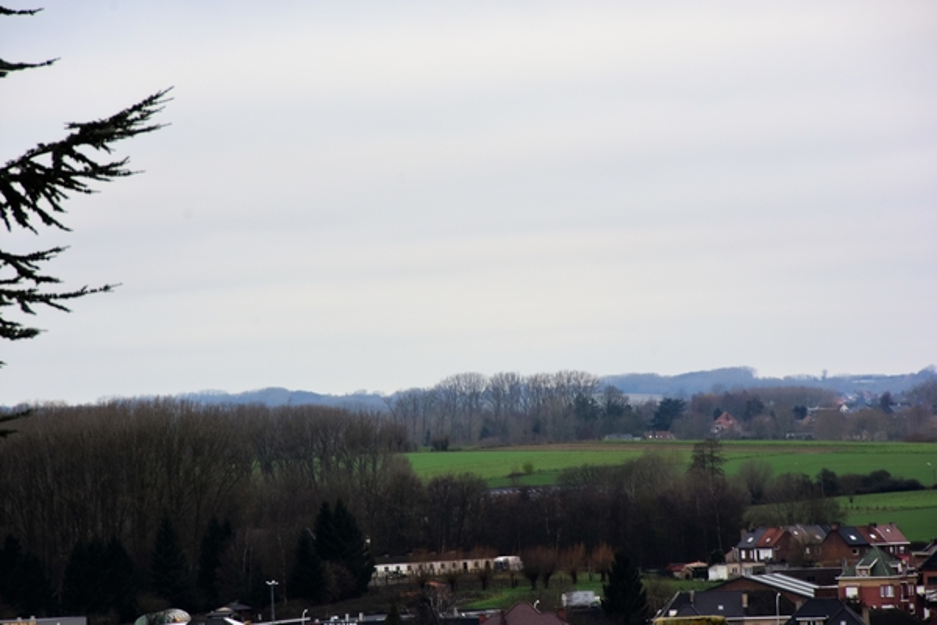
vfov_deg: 4.6
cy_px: 312
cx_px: 468
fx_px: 7808
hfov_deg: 6.9
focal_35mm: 300
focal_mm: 200
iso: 320
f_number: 10
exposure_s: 1/60
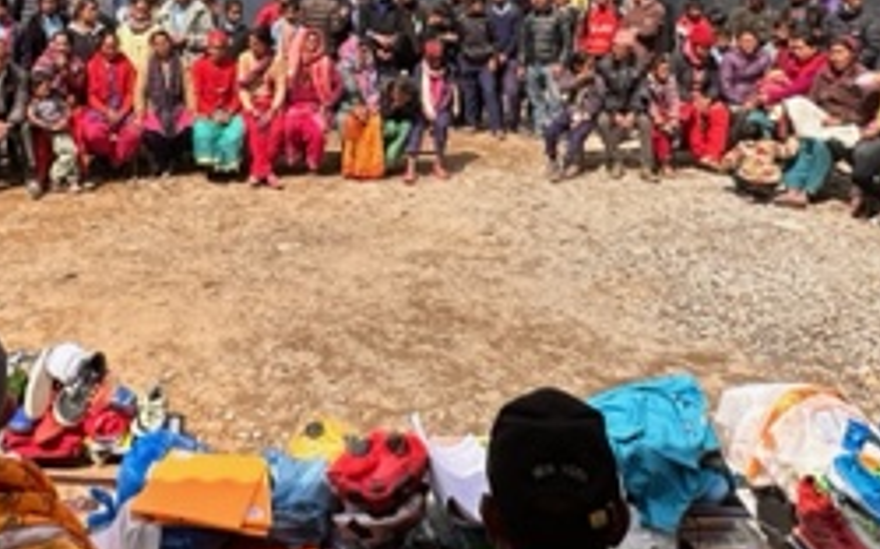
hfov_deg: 50.8
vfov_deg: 31.4
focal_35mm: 38
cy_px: 18
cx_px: 306
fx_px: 911
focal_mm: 2.22
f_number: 2.2
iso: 50
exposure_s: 1/2353
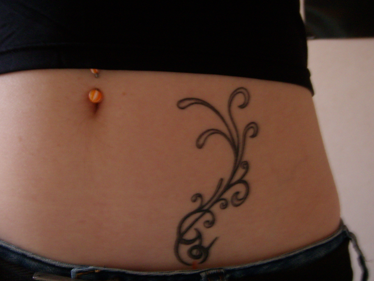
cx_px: 190
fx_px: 497
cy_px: 139
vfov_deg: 31.5
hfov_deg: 41.2
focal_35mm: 46
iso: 142
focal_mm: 6.4
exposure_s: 1/4
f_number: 3.5
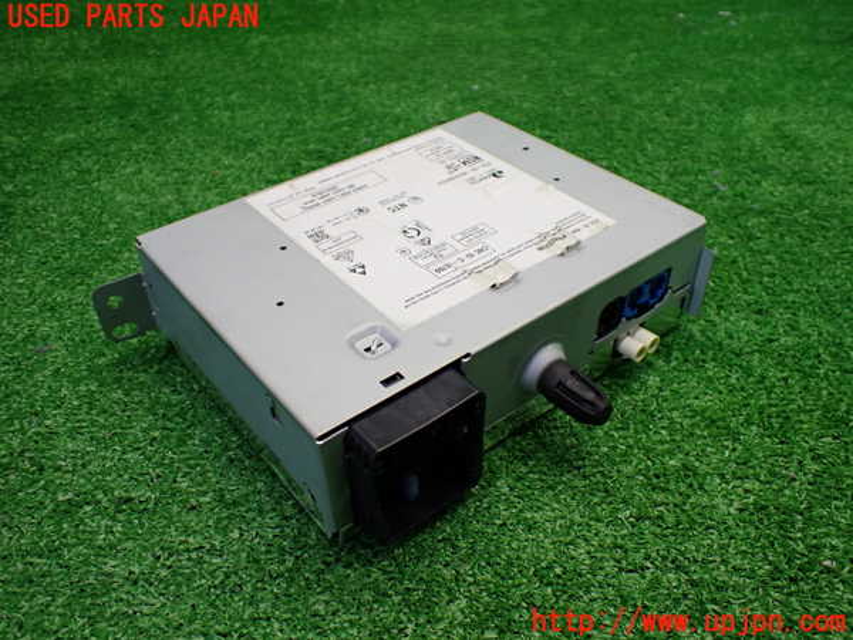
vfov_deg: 46.8
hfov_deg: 60.0
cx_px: 426
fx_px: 739
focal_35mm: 30
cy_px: 320
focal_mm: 5.4
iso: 250
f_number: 2.3
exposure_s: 1/125
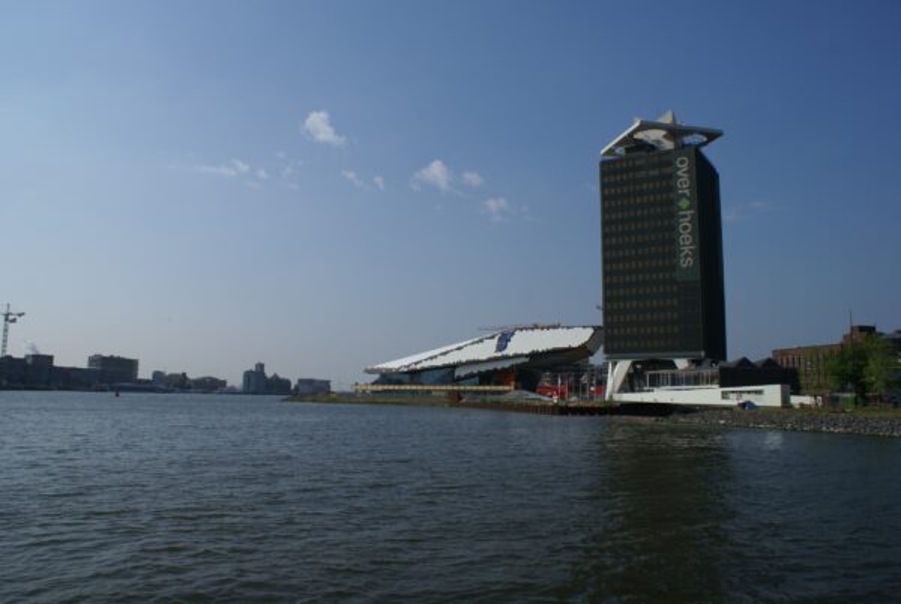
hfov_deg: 67.3
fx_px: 677
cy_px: 302
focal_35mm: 27
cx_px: 450
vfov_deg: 48.1
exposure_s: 1/400
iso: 100
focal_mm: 18
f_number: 10
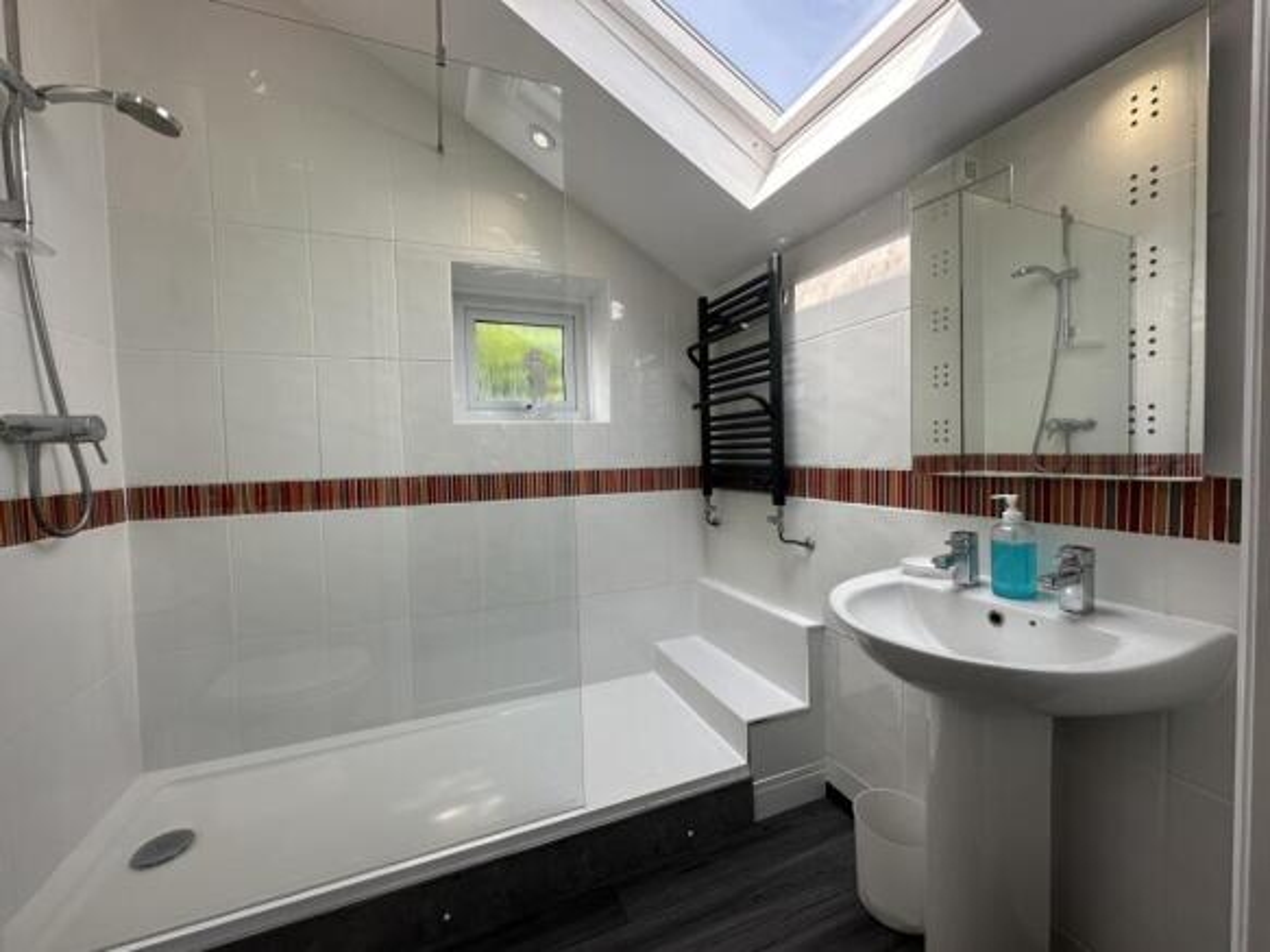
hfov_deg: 102.1
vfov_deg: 85.7
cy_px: 476
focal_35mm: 14
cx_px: 635
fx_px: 514
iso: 40
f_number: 2.2
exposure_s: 1/212
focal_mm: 2.22
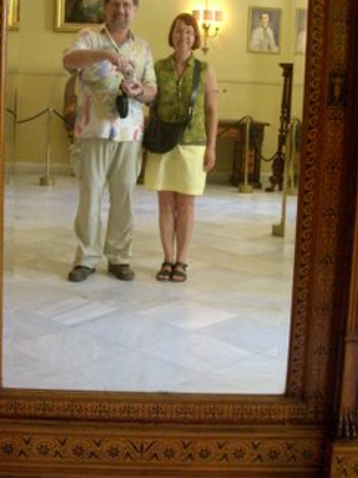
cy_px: 144
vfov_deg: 34.5
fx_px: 759
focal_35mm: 55
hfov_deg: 26.5
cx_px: 164
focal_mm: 6.2
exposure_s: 1/30
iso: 496
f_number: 2.8
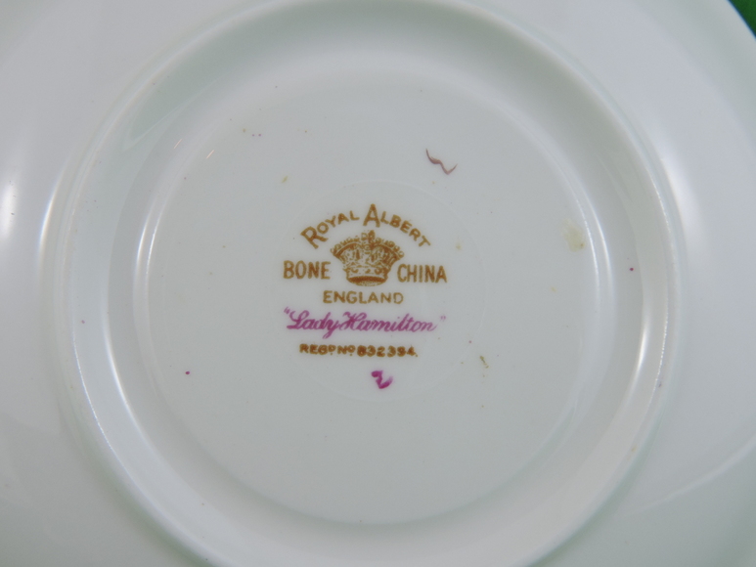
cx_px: 378
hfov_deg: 46.8
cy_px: 284
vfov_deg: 36.0
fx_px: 874
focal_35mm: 40
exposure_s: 1/80
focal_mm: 7.2
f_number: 3.8
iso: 100
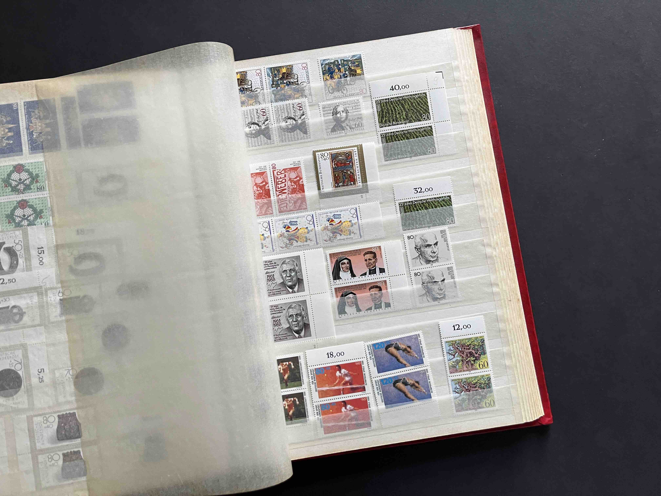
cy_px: 248
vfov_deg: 53.1
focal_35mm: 26
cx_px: 330
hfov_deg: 67.3
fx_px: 496
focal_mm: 5.1
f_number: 1.6
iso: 160
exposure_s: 1/60
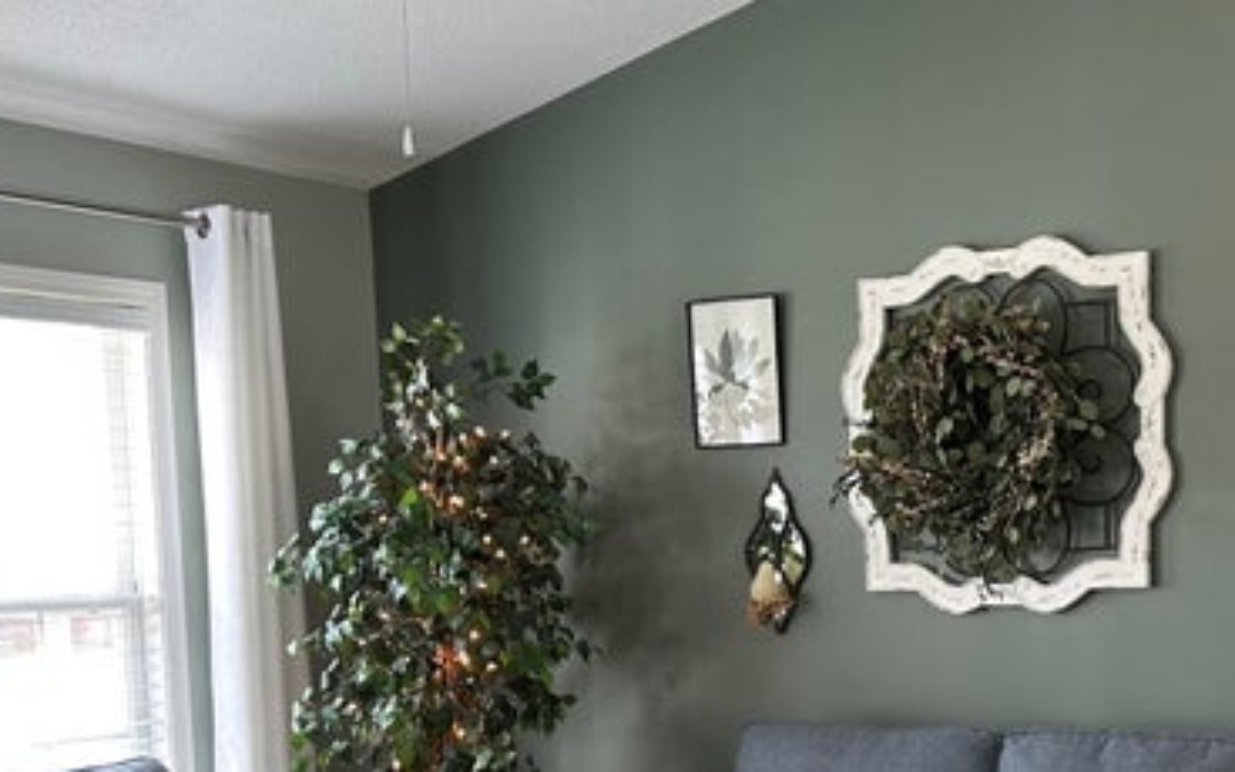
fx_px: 1986
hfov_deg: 34.0
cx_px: 898
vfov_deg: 21.3
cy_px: 752
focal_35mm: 59
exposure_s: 1/60
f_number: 1.78
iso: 125
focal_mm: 6.86
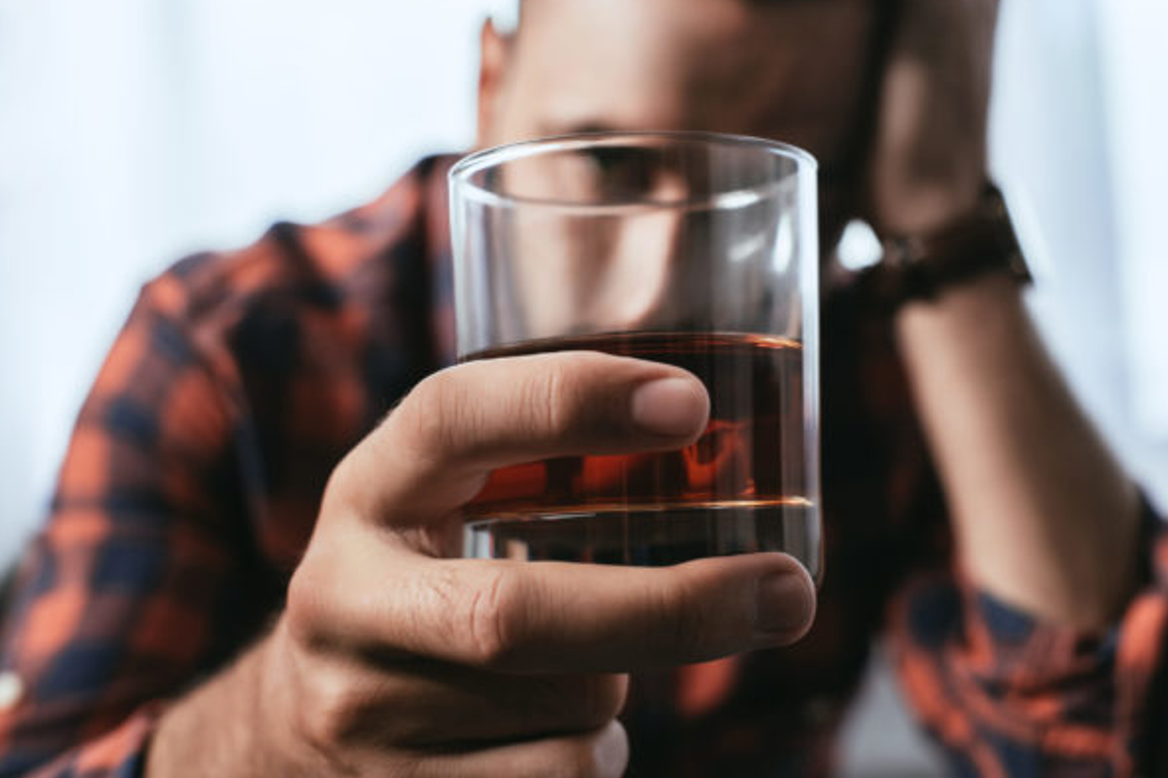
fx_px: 1719
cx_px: 597
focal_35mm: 53
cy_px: 367
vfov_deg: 25.5
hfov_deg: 37.5
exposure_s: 1/200
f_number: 5
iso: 250
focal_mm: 50
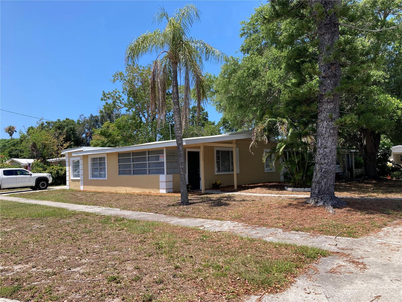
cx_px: 201
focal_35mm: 28
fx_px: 325
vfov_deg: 49.7
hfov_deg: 63.4
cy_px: 151
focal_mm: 3.99
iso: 20
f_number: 1.8
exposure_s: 1/1350
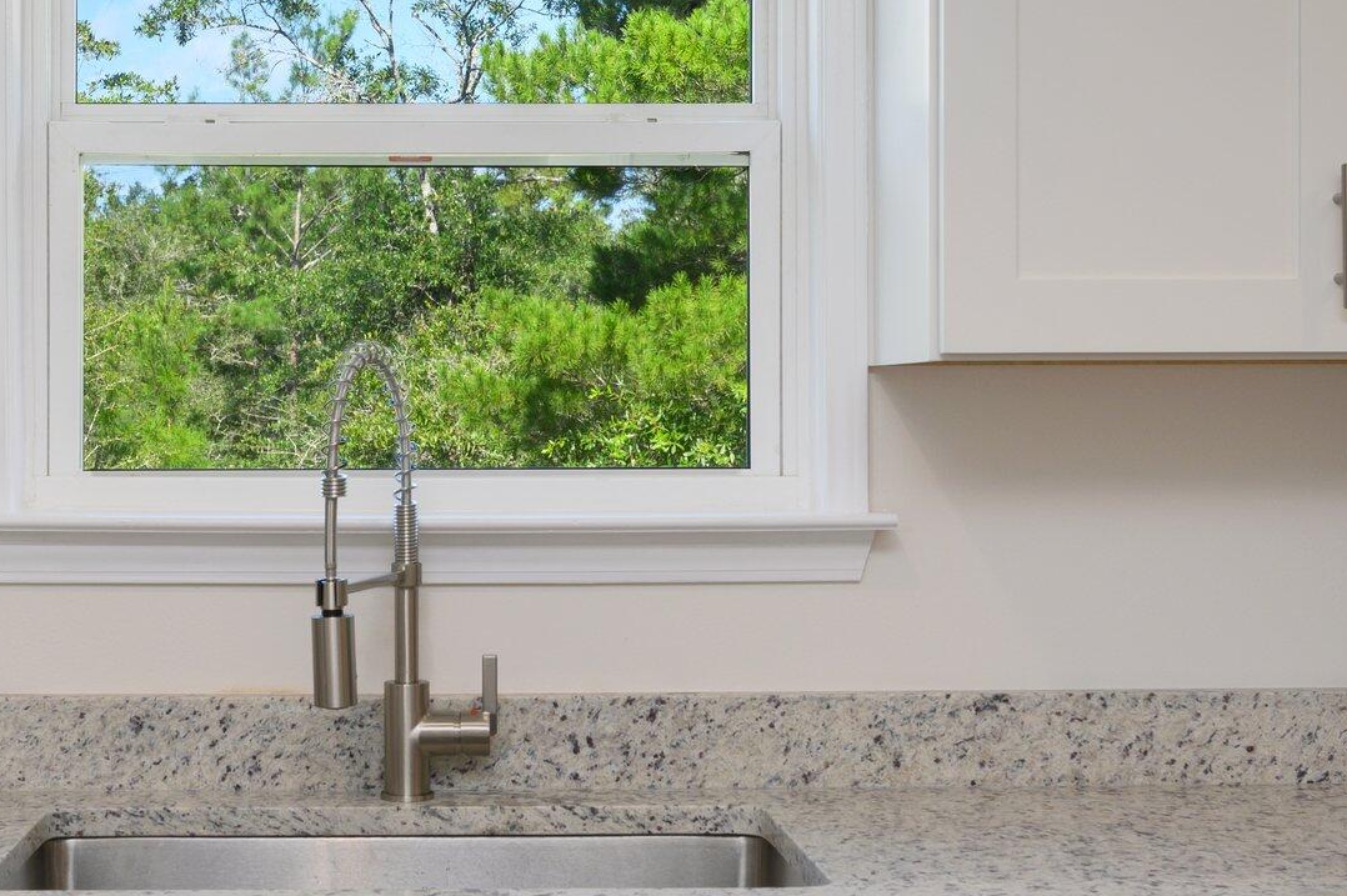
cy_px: 449
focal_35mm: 57
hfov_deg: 34.7
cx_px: 422
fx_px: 2131
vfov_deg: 23.7
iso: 250
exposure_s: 1/30
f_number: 9
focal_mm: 30
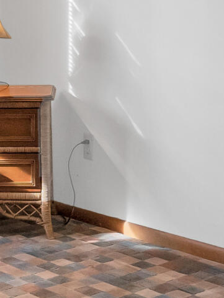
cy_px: 4
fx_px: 828
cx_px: -22
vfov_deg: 19.9
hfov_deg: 15.0
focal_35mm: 96
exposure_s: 1/6
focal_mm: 16
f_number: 8
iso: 400
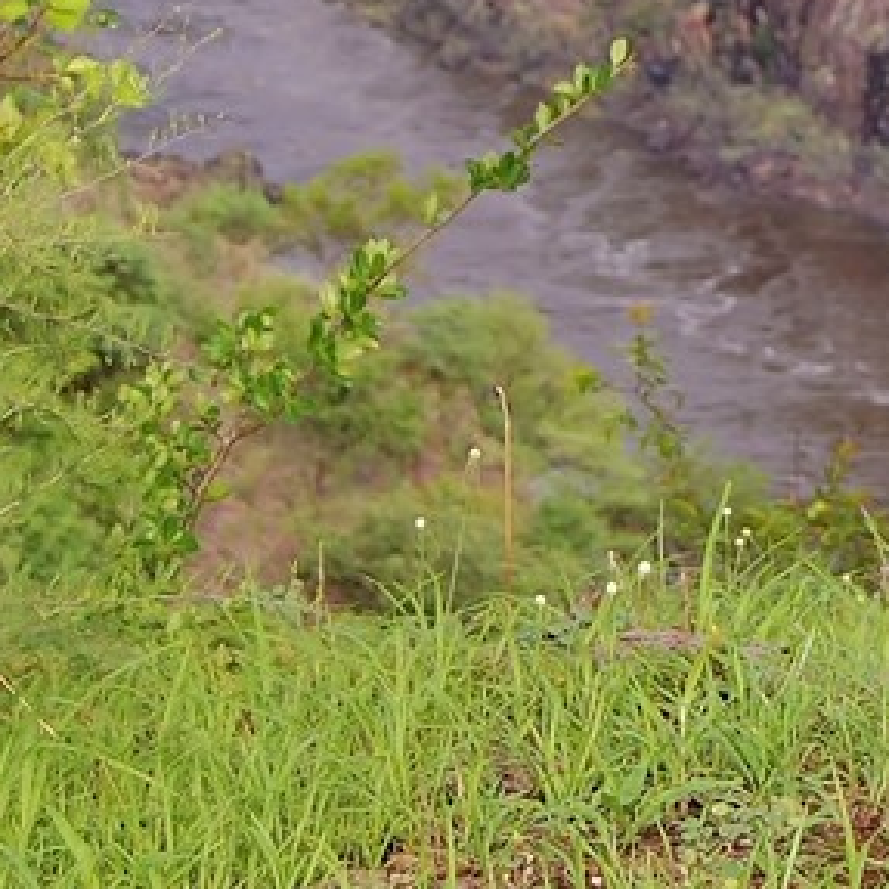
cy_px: -71
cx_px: 1386
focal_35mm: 203
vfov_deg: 8.6
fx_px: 5898
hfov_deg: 8.4
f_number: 5.6
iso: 200
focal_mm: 38
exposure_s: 1/250
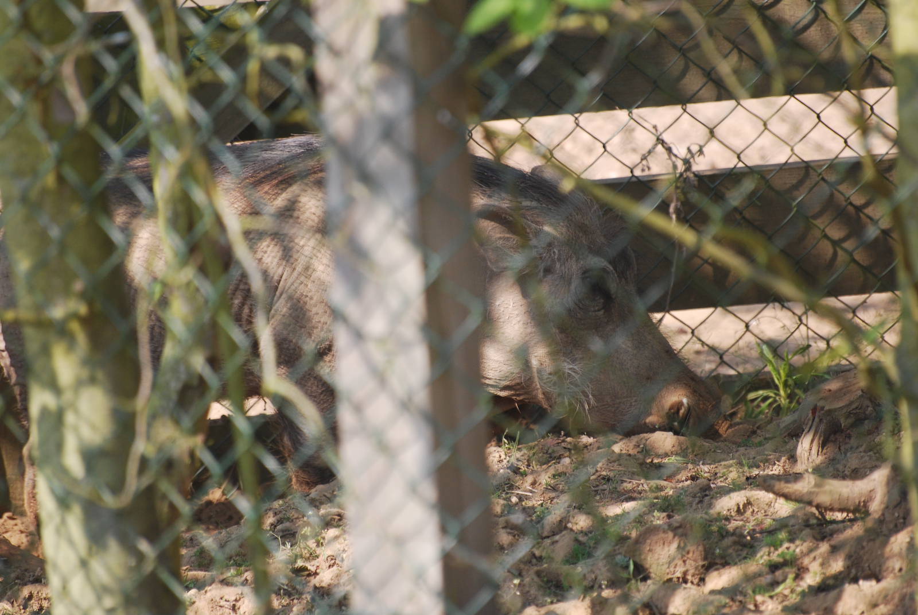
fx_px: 10340
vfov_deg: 3.4
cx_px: 459
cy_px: 308
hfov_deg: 5.1
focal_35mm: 405
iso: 320
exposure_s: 1/500
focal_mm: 270
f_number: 5.6
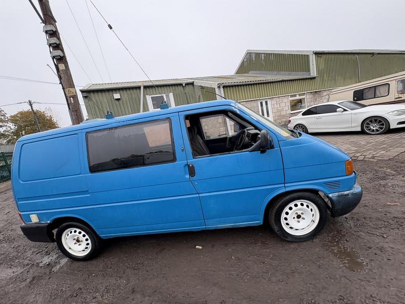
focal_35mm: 14
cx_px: 202
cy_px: 152
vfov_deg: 85.7
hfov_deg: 102.1
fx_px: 164
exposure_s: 1/99
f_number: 2.2
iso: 80
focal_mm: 2.22
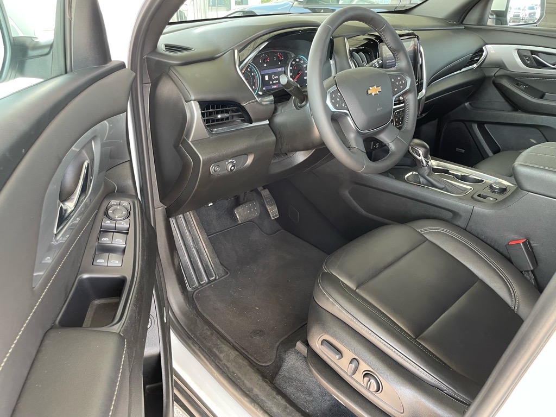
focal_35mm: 26
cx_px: 278
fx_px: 418
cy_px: 208
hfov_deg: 67.3
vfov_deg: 53.1
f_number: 1.6
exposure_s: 1/82
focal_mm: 4.2
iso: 125
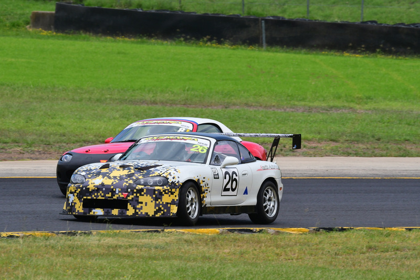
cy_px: 140
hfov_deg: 4.3
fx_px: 5602
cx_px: 210
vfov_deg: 2.9
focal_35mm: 480
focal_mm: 320
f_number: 11
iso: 500
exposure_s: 1/640
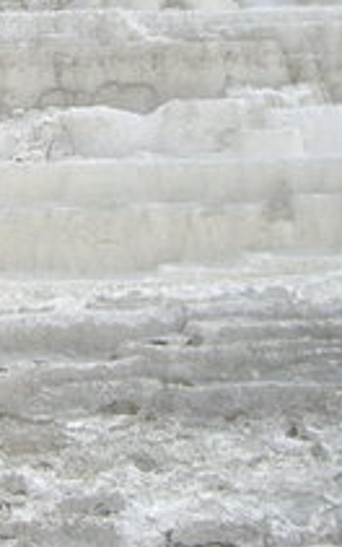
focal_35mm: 122
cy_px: -10
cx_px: -277
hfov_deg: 10.1
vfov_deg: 16.7
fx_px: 1818
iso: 50
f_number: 4.3
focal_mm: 6.2
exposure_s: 1/500
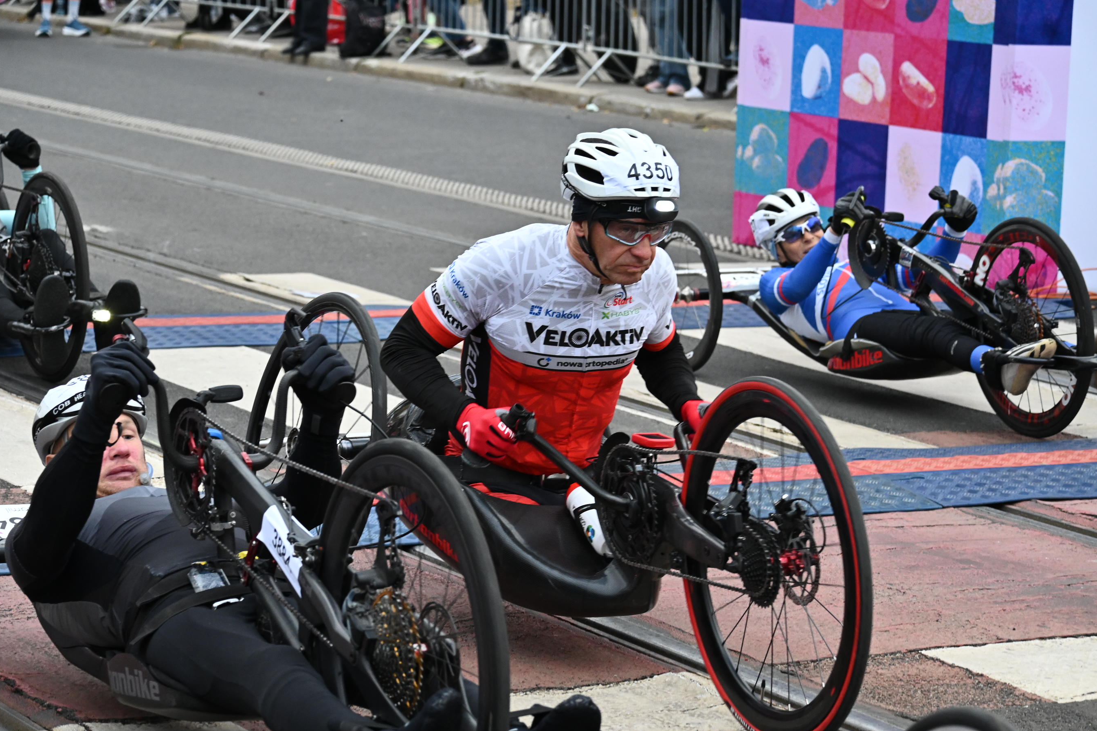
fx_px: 3733
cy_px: 378
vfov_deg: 11.2
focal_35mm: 123
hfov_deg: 16.7
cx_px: 532
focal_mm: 79
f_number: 4.8
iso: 1600
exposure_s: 1/640
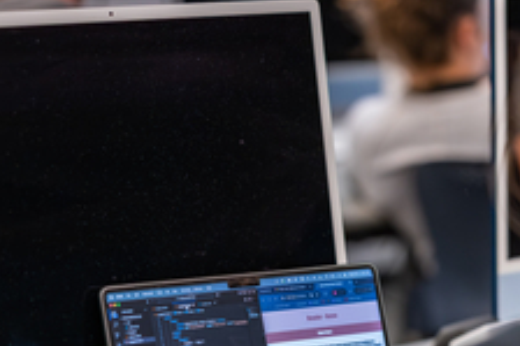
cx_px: 381
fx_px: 2627
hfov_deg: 11.3
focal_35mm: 182
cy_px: 325
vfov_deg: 7.5
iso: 1600
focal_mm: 85
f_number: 1.8
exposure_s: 1/250
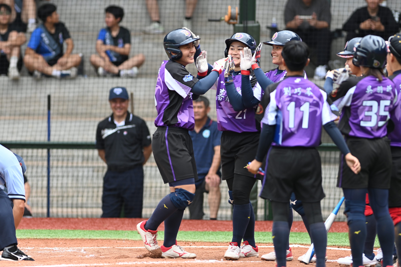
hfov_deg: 4.6
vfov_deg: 3.1
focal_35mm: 450
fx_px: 5011
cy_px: 134
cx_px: 200
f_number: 2.8
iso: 250
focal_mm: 300
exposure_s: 1/1000
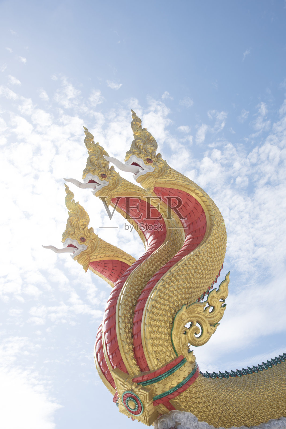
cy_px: 214
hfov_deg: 38.9
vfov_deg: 55.8
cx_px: 143
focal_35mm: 34
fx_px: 405
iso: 100
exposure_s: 1/160
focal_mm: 34
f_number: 8
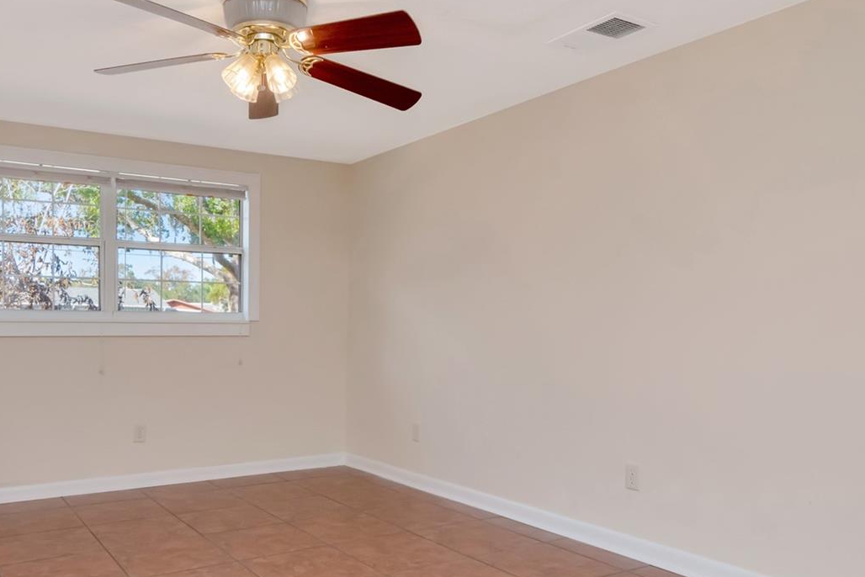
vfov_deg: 46.3
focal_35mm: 28
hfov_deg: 64.6
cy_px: 322
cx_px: 326
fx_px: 673
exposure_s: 1/80
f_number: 13
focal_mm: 12
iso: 1000
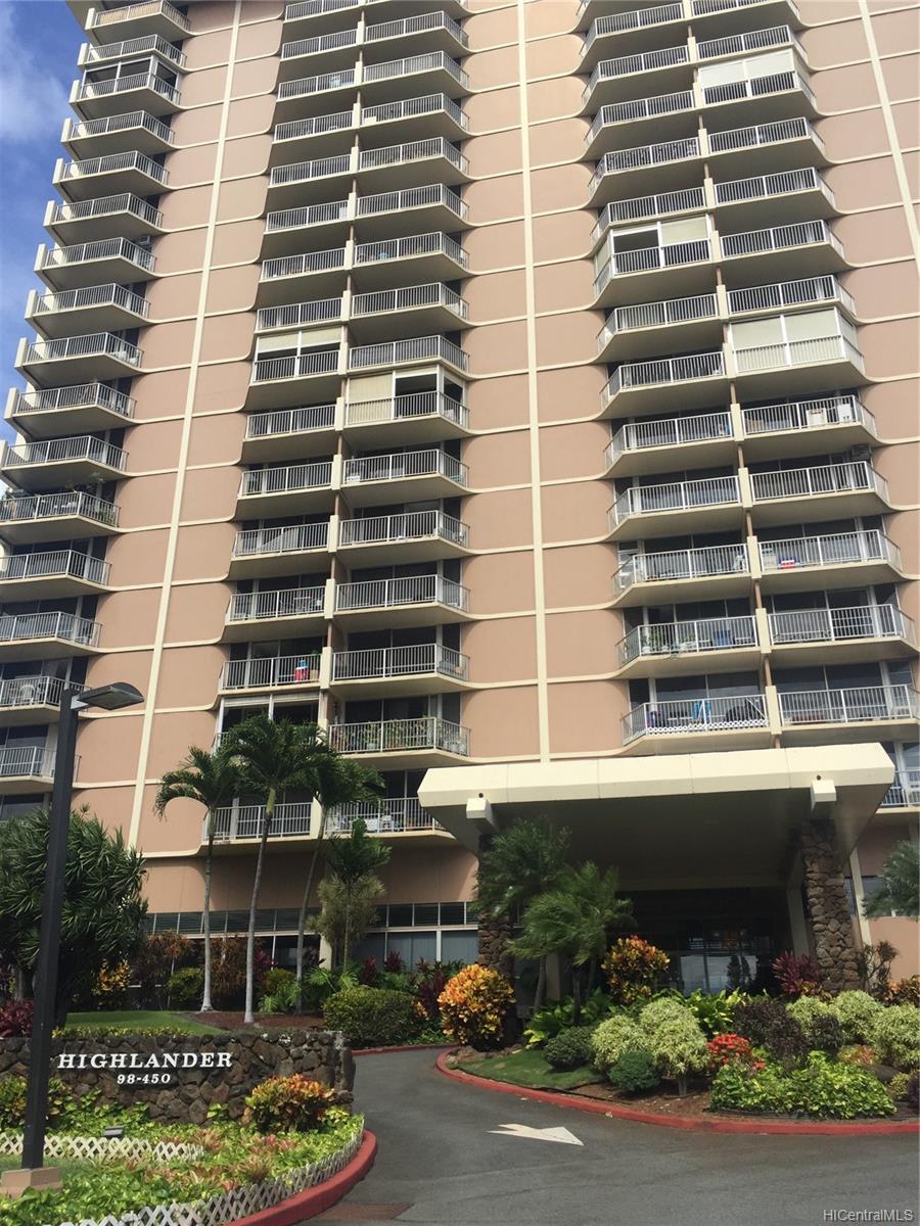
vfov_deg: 61.7
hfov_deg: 48.2
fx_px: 1028
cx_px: 460
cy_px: 613
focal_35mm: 29
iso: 32
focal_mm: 4.15
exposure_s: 1/1980
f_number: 2.2
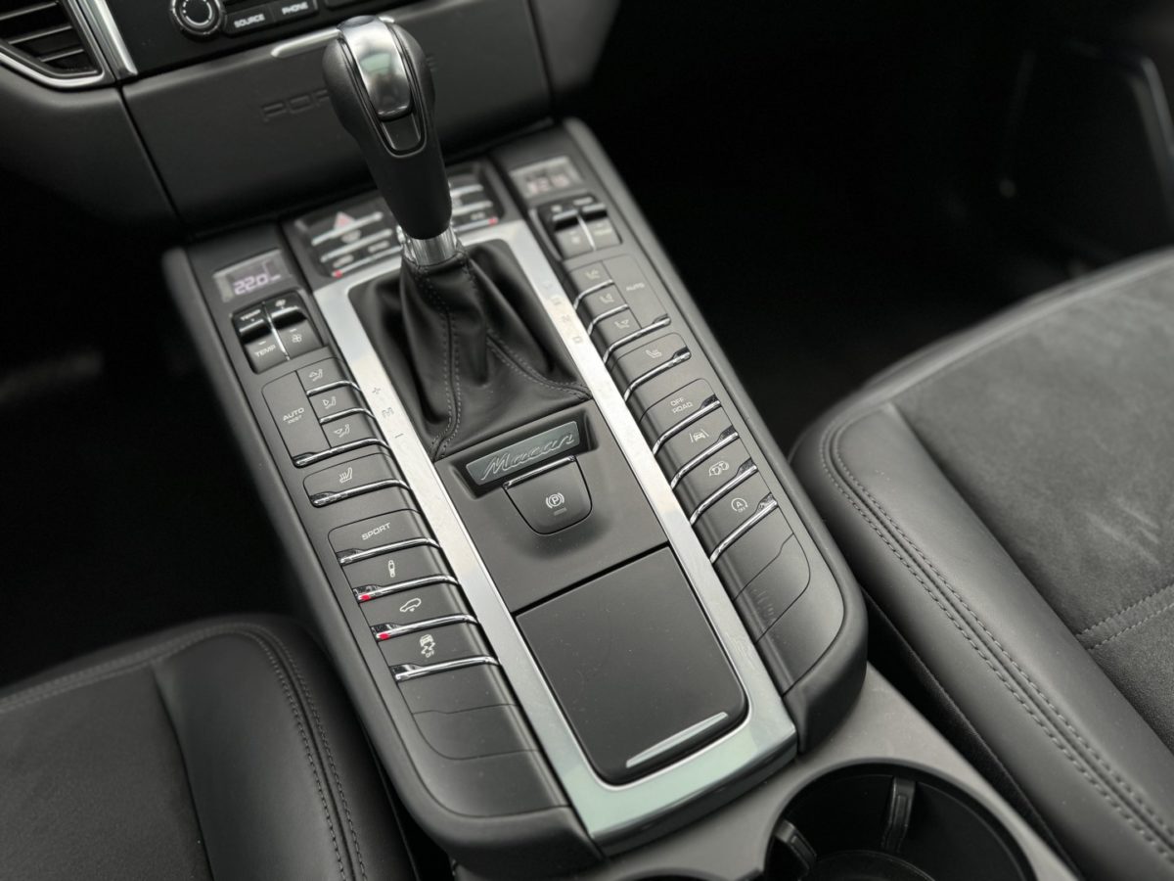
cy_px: 440
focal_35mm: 24
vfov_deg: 56.8
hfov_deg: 71.6
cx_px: 587
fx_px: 814
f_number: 1.78
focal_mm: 6.76
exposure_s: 1/121
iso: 80
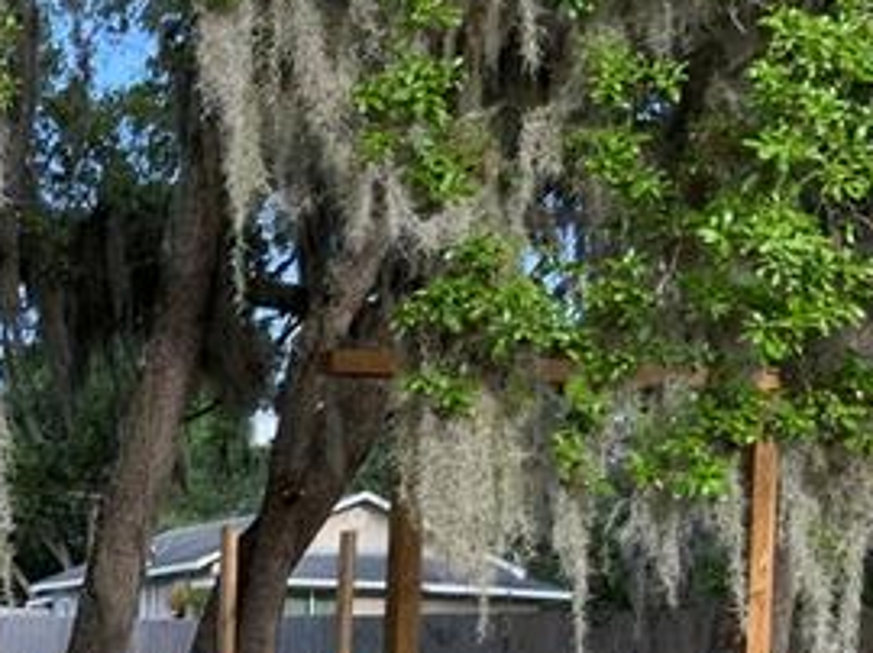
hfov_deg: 16.8
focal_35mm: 110
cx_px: -294
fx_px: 2772
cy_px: 908
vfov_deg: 12.9
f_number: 1.8
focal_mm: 3
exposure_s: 1/335
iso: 16
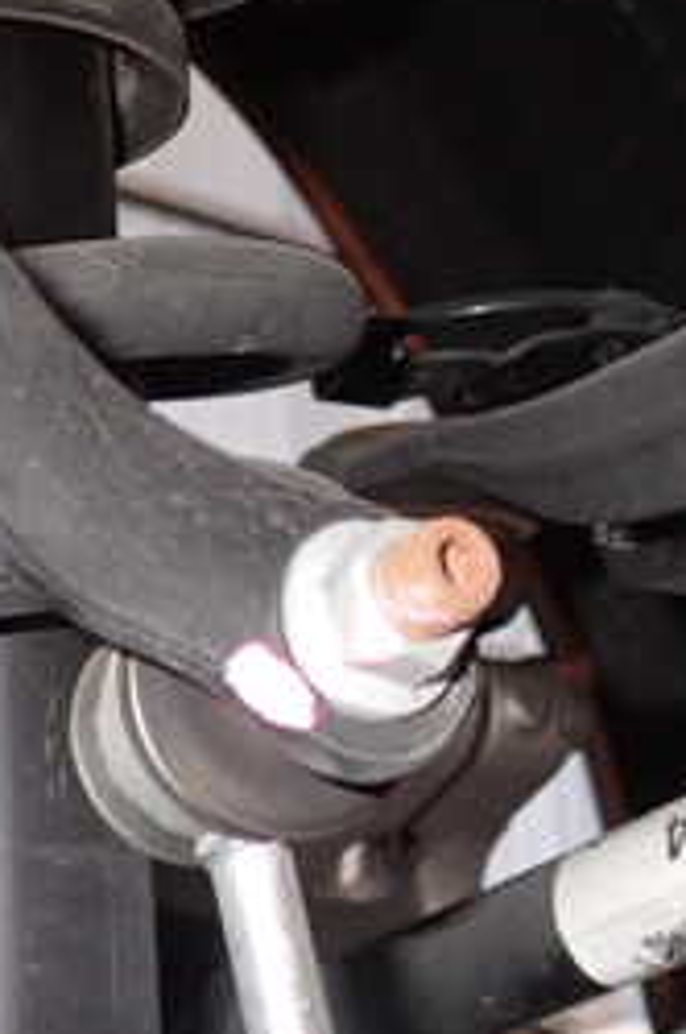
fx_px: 2150
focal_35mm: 75
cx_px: 789
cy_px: 108
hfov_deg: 17.4
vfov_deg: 26.2
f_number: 6.3
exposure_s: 1/30
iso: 250
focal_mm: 5.4
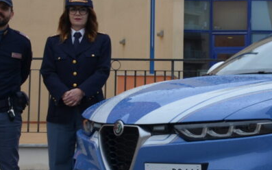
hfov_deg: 15.9
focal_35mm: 130
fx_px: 964
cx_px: 246
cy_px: 7
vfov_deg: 10.0
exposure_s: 1/200
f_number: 7.1
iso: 200
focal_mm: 26
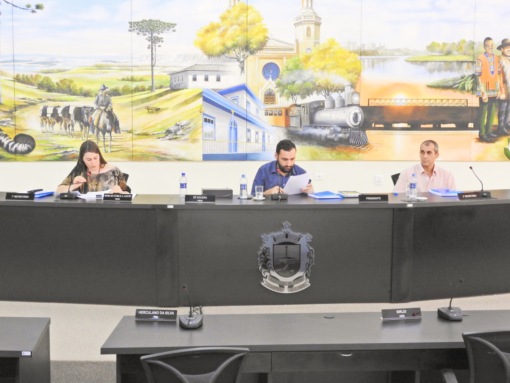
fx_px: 958
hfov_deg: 29.8
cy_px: 192
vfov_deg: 22.6
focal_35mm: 65
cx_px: 255
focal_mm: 11.6
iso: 640
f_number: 5.3
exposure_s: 1/8
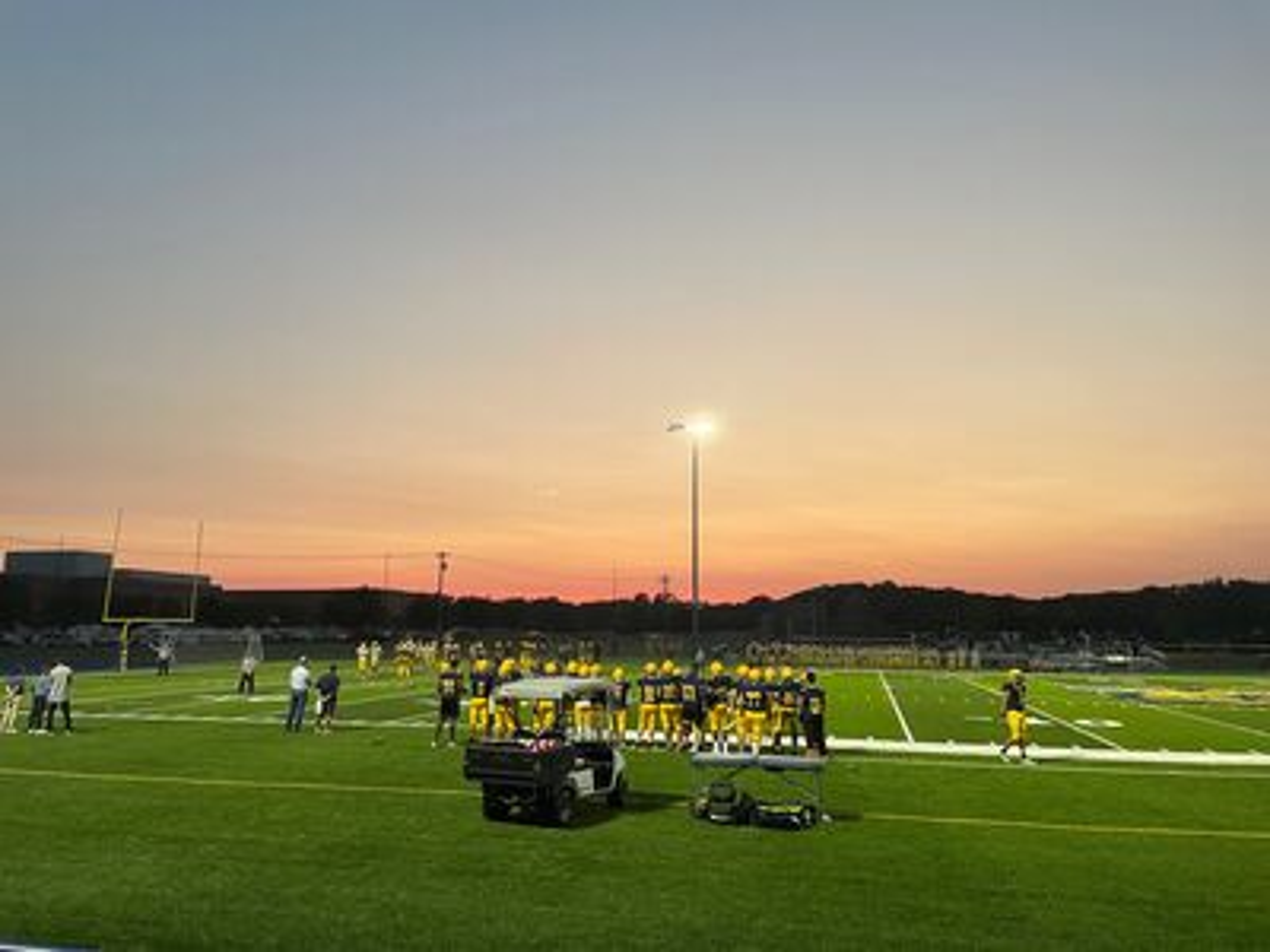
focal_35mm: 26
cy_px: 476
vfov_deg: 53.1
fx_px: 954
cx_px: 635
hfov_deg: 67.3
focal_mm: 4.2
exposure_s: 1/94
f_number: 1.6
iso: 125
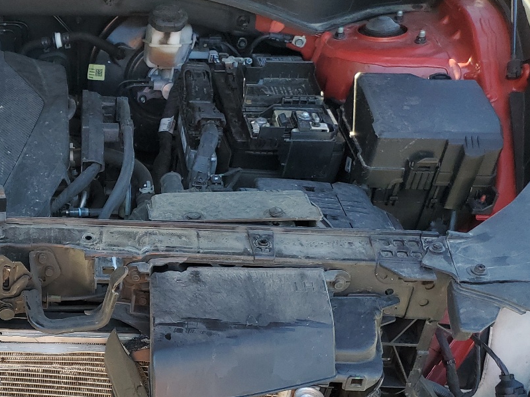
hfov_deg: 34.1
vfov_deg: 27.3
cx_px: 20
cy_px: 338
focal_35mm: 52
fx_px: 796
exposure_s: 1/294
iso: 50
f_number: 1.5
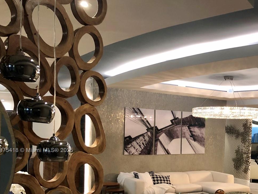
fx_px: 343
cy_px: 151
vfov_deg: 30.8
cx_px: 200
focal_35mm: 46
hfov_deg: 39.9
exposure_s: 1/15
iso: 50
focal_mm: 4
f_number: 1.8
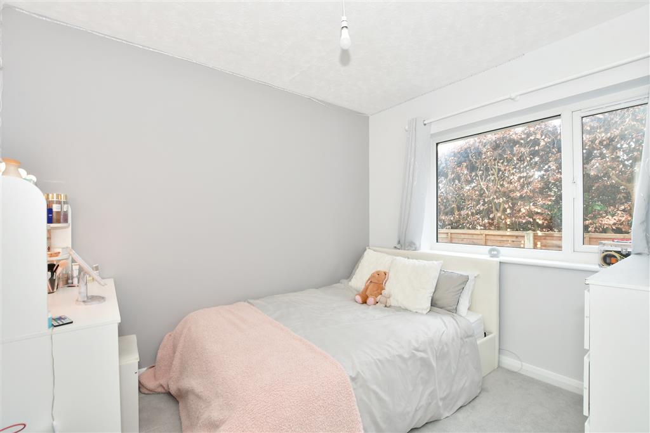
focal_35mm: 15
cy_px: 216
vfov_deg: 77.3
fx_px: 271
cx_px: 325
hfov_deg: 100.4
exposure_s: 1/8
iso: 200
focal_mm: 10
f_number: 8
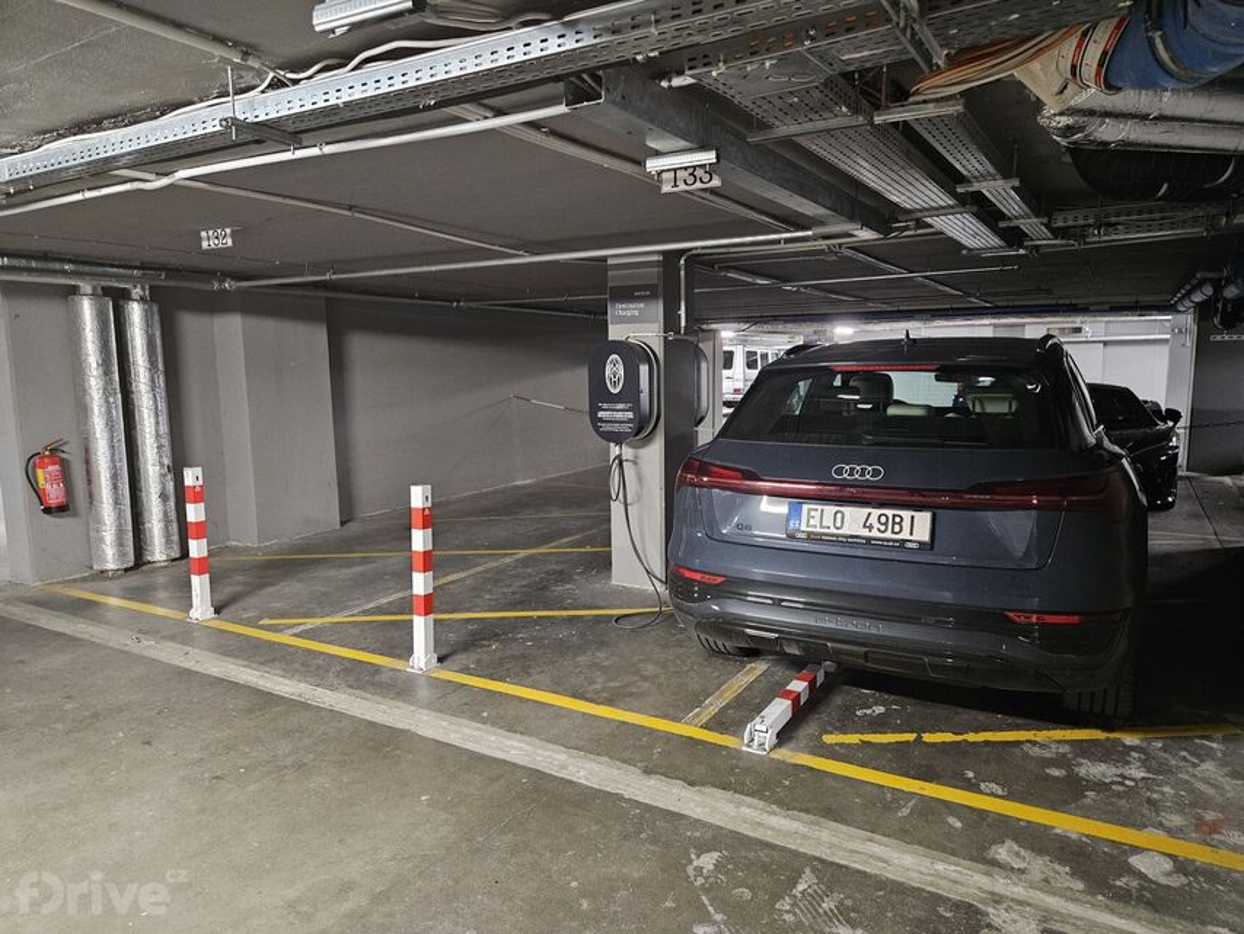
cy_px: 467
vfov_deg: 58.9
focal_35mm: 23
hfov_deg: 73.9
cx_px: 622
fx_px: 827
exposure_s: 1/25
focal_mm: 5.4
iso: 640
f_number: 1.8
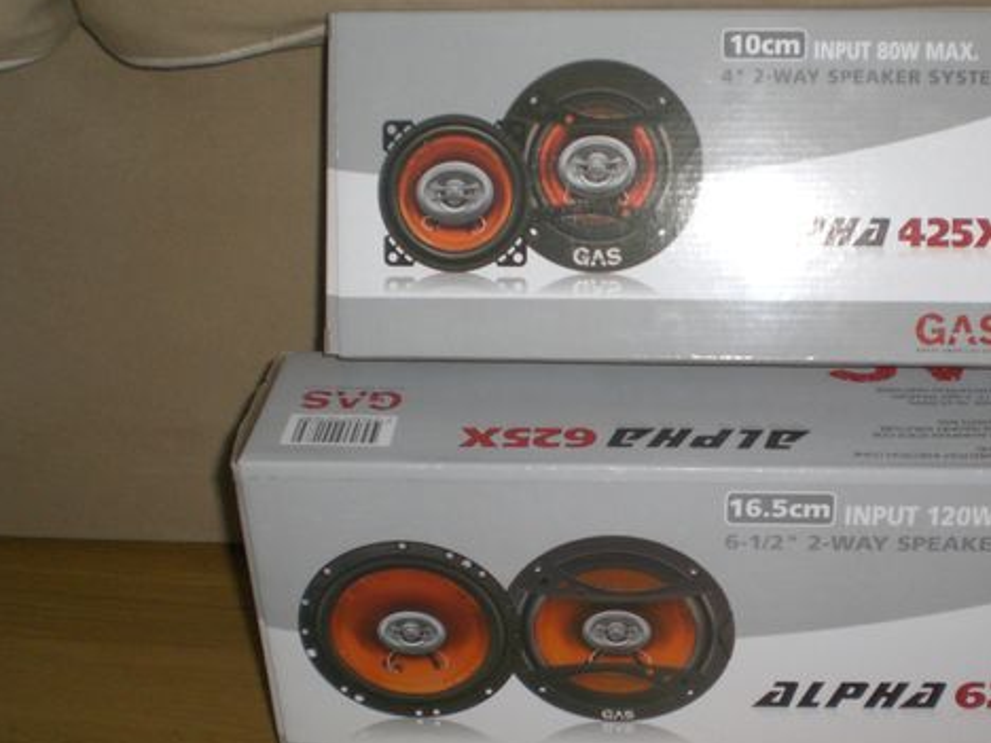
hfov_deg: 36.6
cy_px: 419
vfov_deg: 28.0
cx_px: 627
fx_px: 1489
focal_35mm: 52
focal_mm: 6.3
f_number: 3.1
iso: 200
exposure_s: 1/60
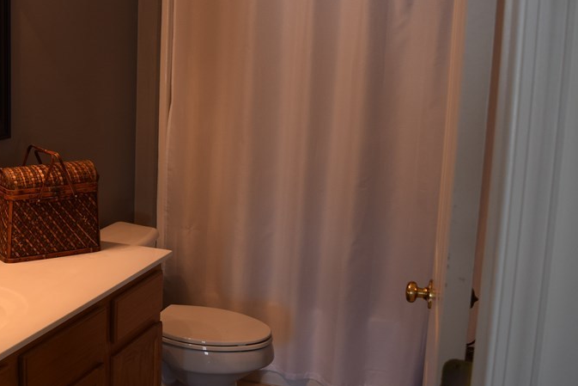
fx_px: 816
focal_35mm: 51
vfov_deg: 26.6
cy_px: 172
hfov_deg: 38.1
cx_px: 151
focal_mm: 21
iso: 400
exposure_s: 1/80
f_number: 4.5
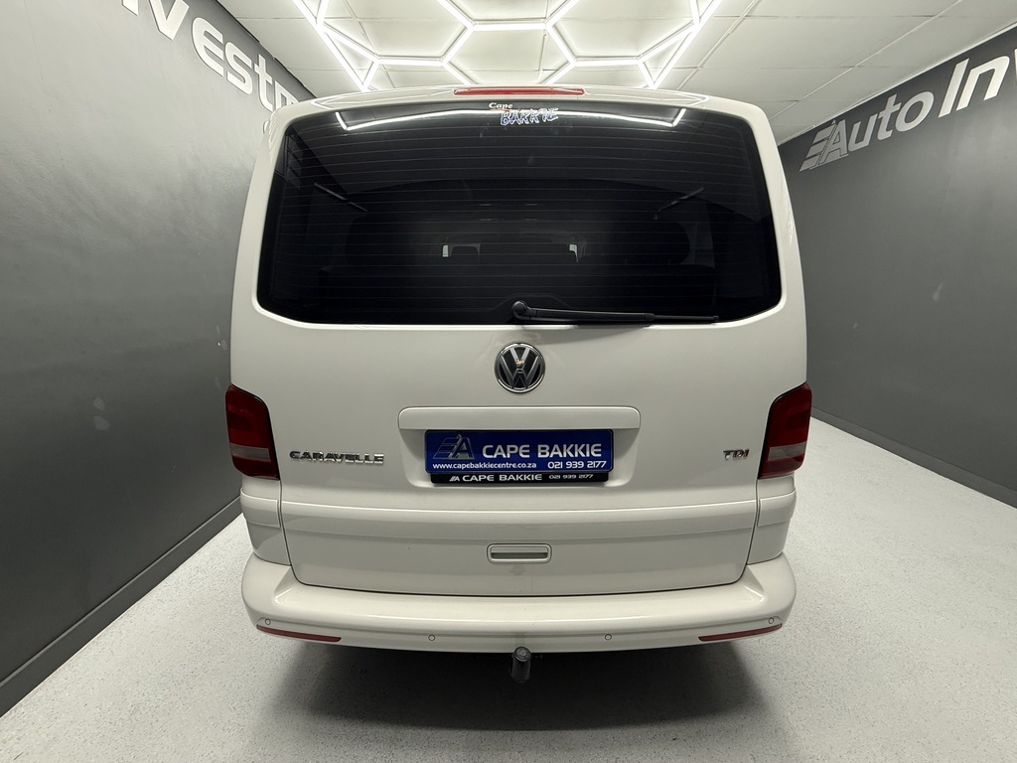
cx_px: 508
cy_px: 382
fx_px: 411
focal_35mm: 14
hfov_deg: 102.1
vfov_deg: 85.7
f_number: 2.2
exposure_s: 1/50
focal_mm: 2.22
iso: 200
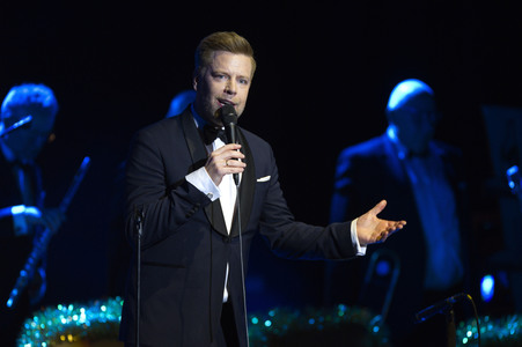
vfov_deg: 5.1
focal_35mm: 270
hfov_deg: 7.6
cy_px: 174
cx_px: 261
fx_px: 3912
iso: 1600
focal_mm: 270
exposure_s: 1/200
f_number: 2.8
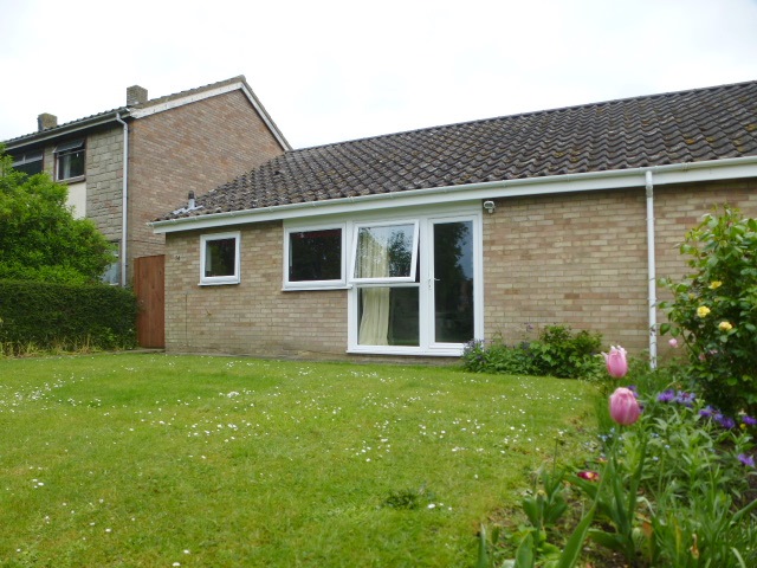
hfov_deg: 71.6
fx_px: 525
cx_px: 378
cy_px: 284
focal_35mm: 24
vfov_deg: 56.8
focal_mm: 4.3
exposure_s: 1/400
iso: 100
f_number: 4
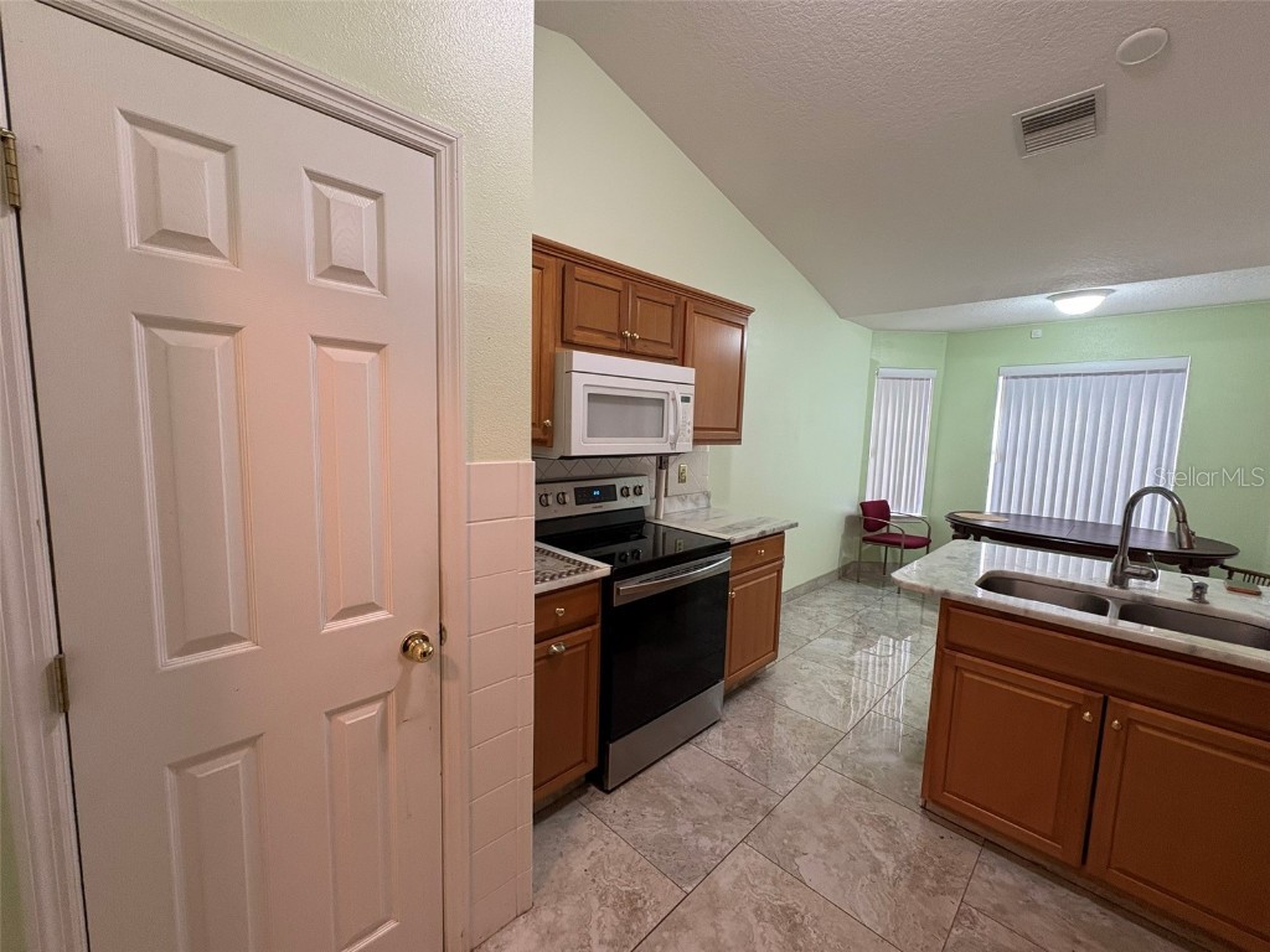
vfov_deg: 85.7
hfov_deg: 102.1
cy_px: 476
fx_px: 514
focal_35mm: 14
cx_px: 635
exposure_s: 1/60
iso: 250
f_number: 2.2
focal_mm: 2.22
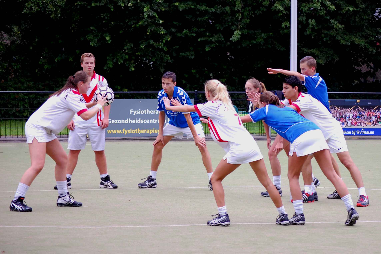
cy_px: 127
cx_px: 190
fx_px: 1301
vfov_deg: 11.1
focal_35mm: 123
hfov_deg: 16.7
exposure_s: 1/400
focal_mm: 82
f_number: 5
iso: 400
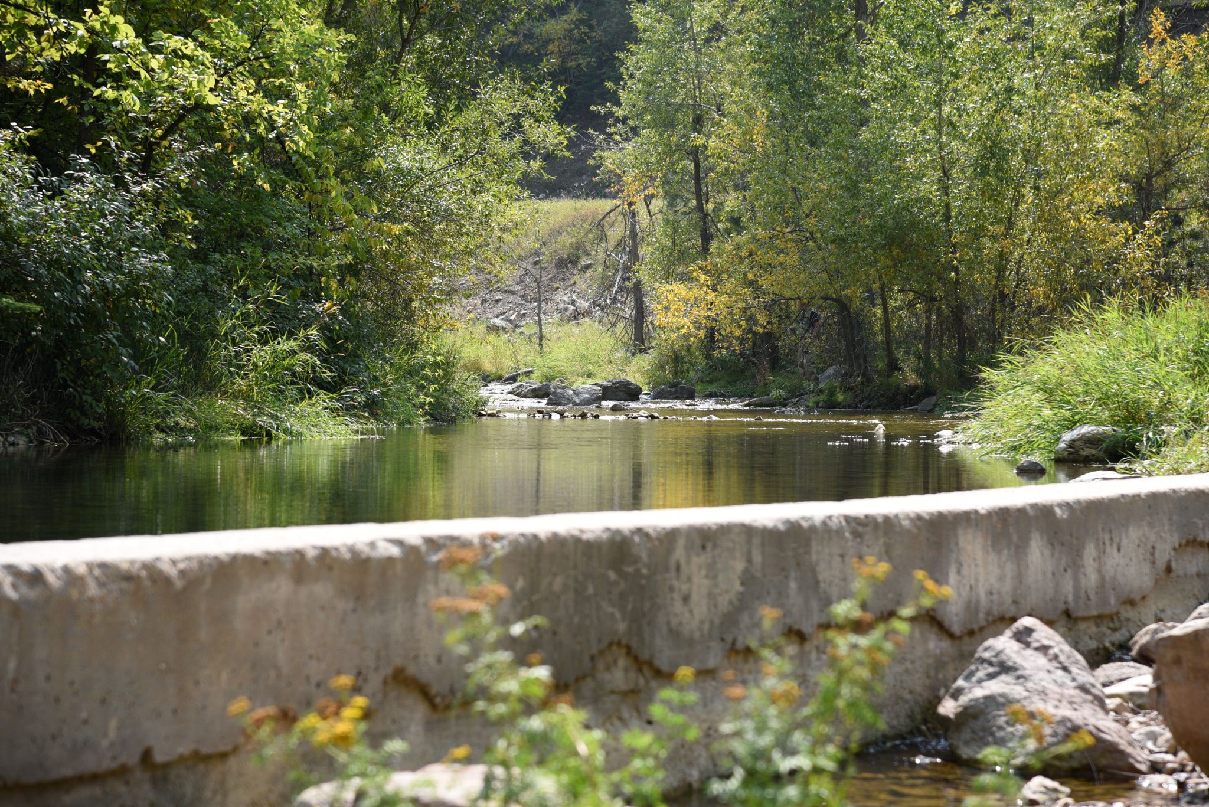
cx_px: 604
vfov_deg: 13.1
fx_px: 3527
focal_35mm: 105
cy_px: 404
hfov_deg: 19.4
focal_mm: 105
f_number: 5.6
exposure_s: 1/800
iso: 500
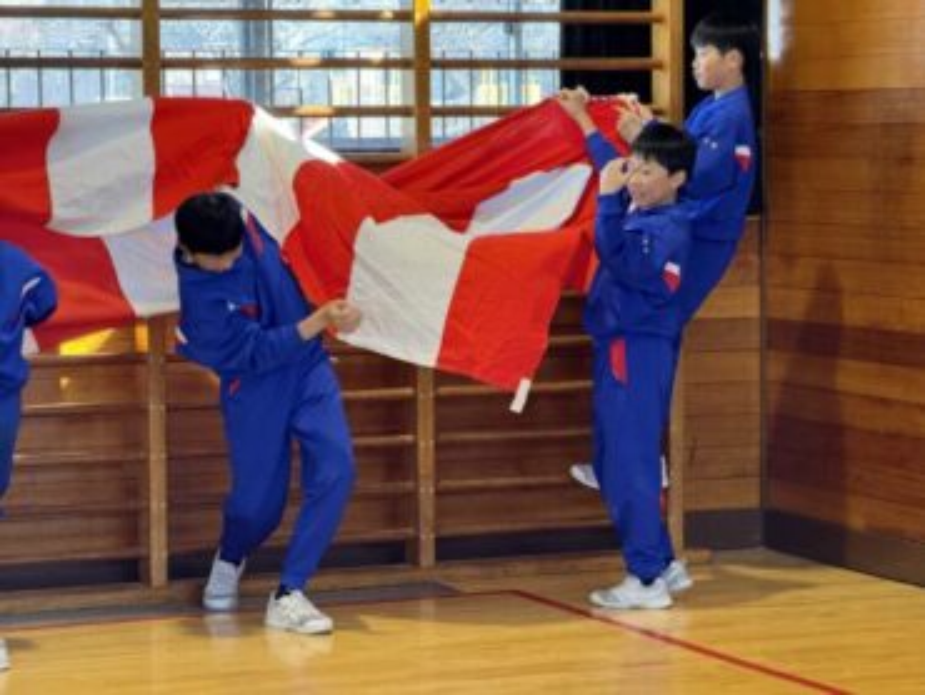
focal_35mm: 120
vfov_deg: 12.4
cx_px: 462
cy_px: 348
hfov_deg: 16.4
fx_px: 3209
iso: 250
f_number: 2.8
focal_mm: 15.66
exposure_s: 1/120
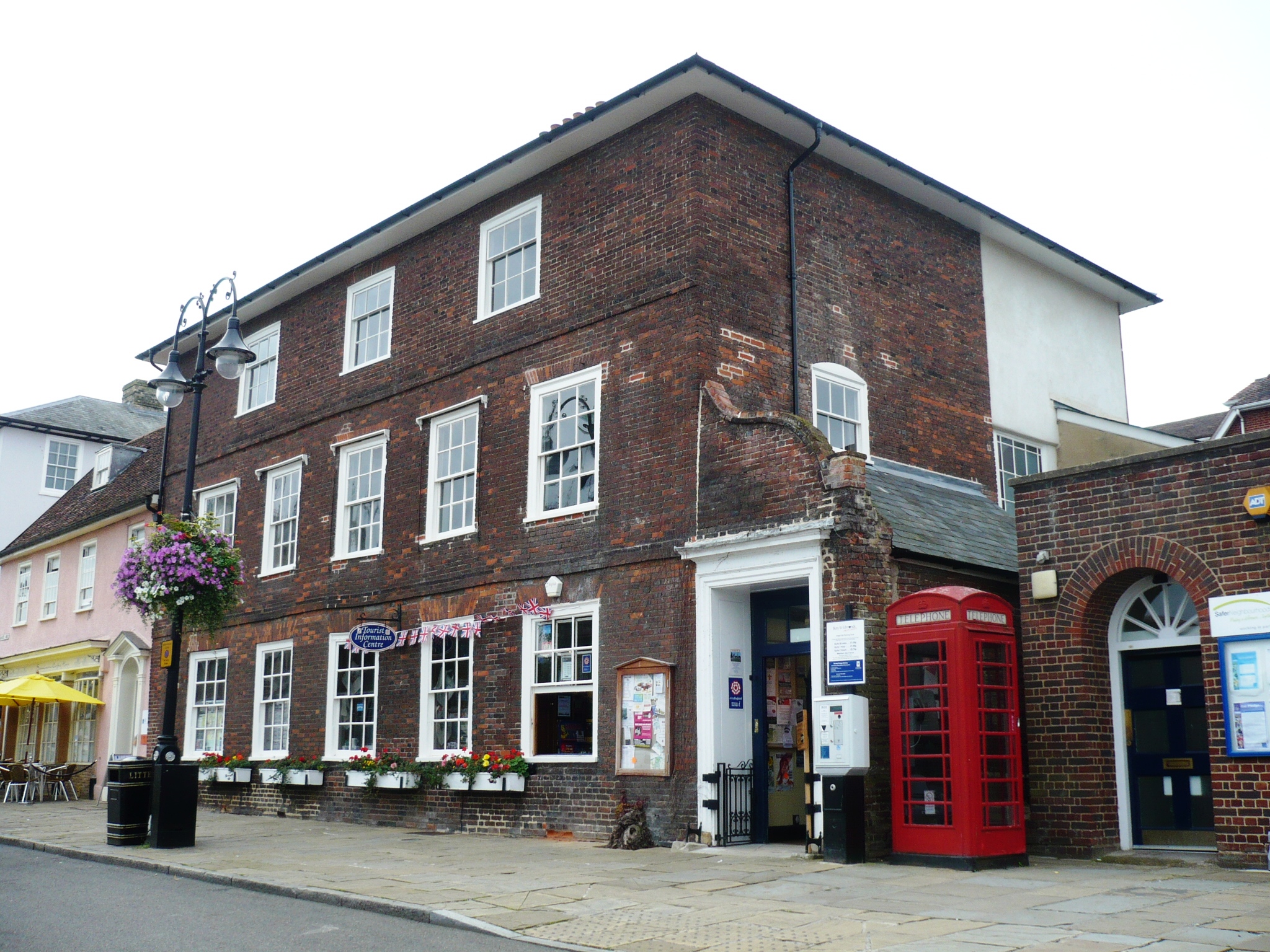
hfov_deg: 52.6
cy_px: 476
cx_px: 635
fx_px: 1284
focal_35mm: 35
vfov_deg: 40.7
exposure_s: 1/320
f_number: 2.8
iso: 100
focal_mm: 5.8
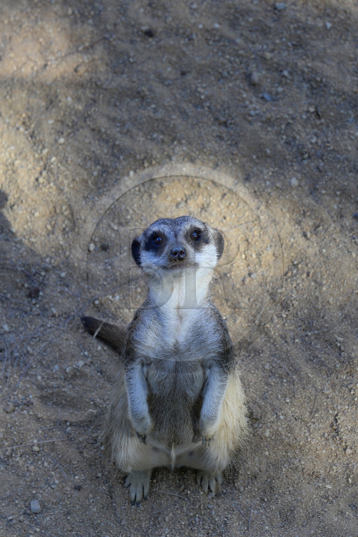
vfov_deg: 28.8
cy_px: 268
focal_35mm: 70
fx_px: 1045
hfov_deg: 19.4
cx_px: 179
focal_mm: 70
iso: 400
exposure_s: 1/320
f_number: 8
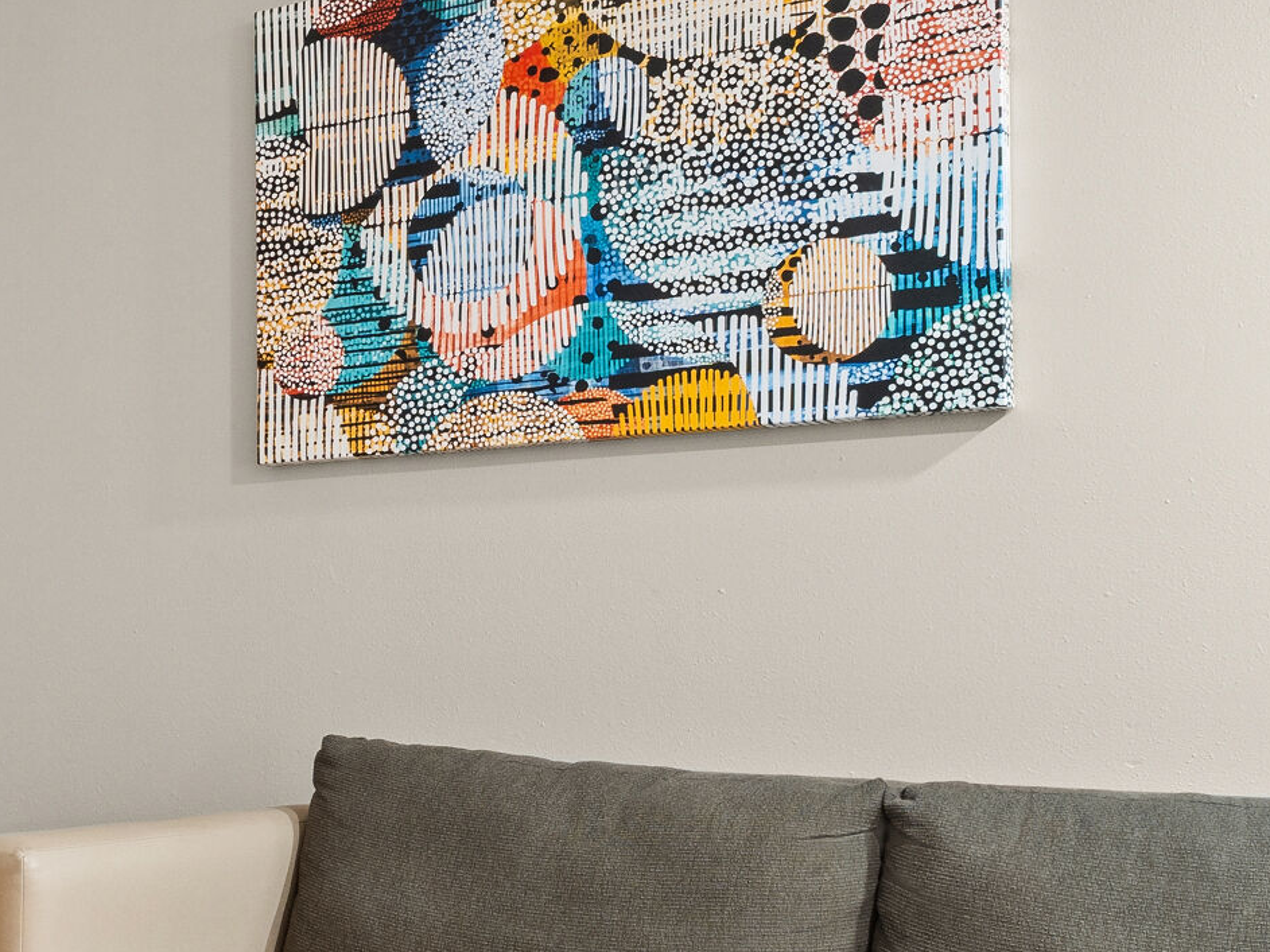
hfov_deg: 32.1
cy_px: 761
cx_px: -31
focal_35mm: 55
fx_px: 2003
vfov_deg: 26.3
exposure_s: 1
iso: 250
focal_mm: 11.9
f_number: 8
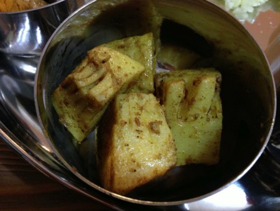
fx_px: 267
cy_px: 106
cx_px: 140
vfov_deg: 43.0
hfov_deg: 55.3
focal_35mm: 33
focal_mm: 4.13
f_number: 2.4
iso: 400
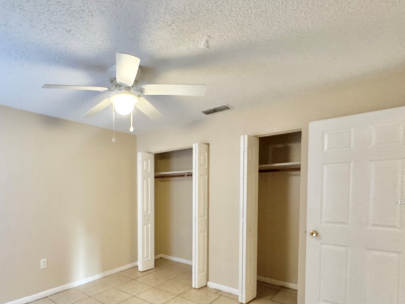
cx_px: 127
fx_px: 246
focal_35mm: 21
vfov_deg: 62.0
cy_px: 201
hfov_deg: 75.9
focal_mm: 2.22
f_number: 2.2
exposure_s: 1/60
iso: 400
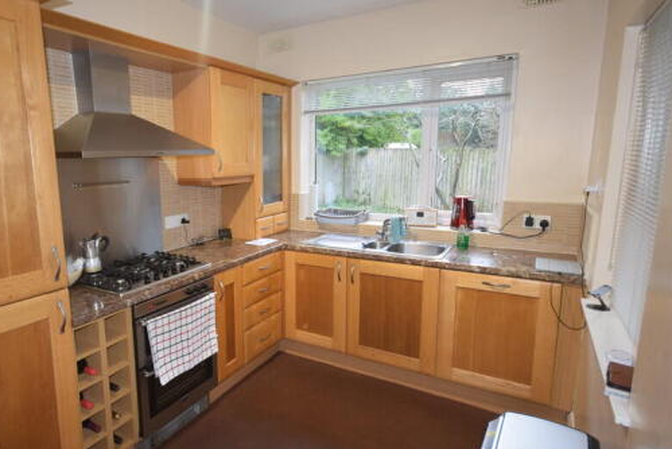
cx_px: 255
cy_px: 230
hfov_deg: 78.1
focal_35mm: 22
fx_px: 404
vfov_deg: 58.0
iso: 1000
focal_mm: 11
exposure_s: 1/60
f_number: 4.2
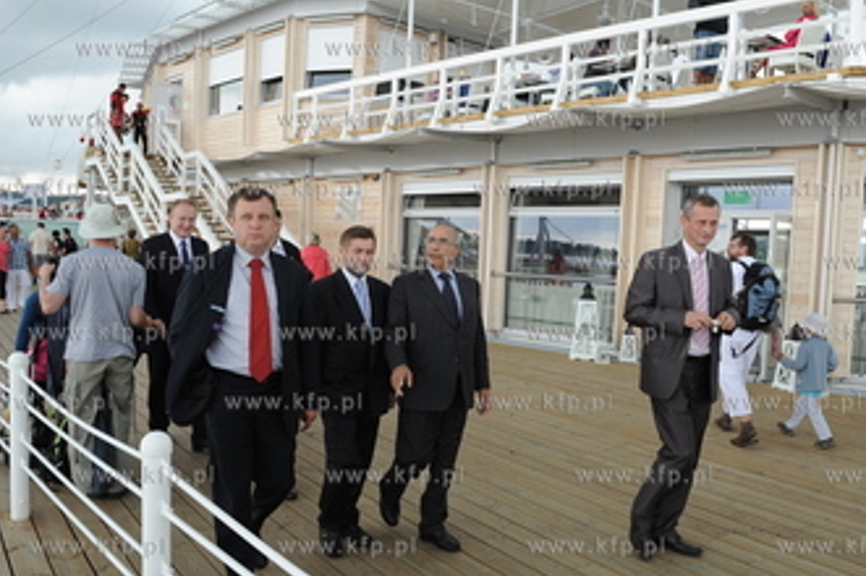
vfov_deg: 44.9
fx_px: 697
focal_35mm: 29
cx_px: 487
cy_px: 296
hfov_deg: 63.5
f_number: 9
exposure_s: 1/320
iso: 2000
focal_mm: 24
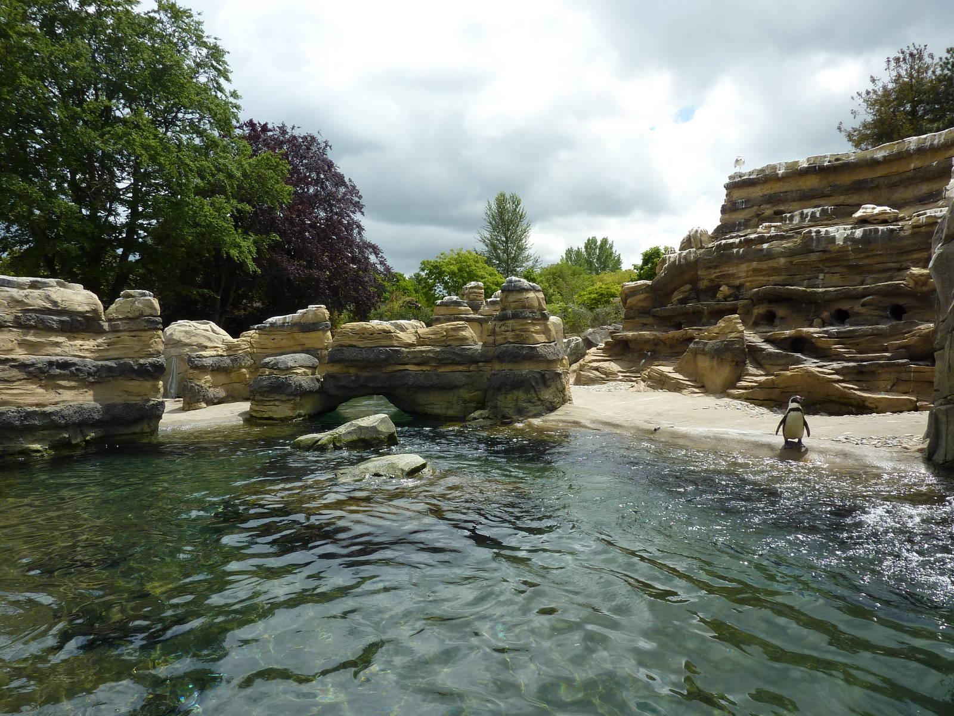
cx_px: 477
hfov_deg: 69.4
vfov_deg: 54.9
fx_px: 689
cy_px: 358
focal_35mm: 25
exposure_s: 1/640
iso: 80
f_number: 4
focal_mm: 4.1
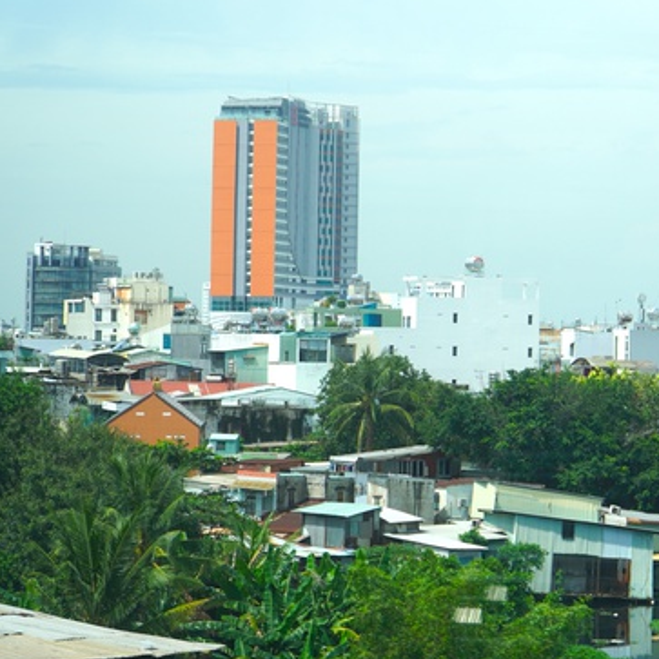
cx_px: 532
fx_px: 3011
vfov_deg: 12.5
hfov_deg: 12.4
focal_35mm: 140
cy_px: 413
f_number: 4.5
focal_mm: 57
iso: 100
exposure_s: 1/200
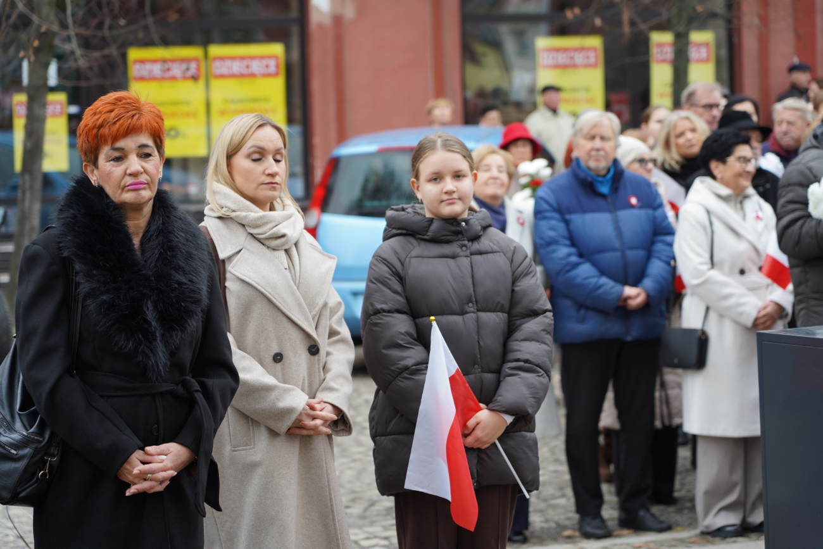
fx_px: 2401
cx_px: 412
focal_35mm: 105
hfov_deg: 19.5
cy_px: 274
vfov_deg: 13.0
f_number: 4
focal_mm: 105
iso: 250
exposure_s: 1/100
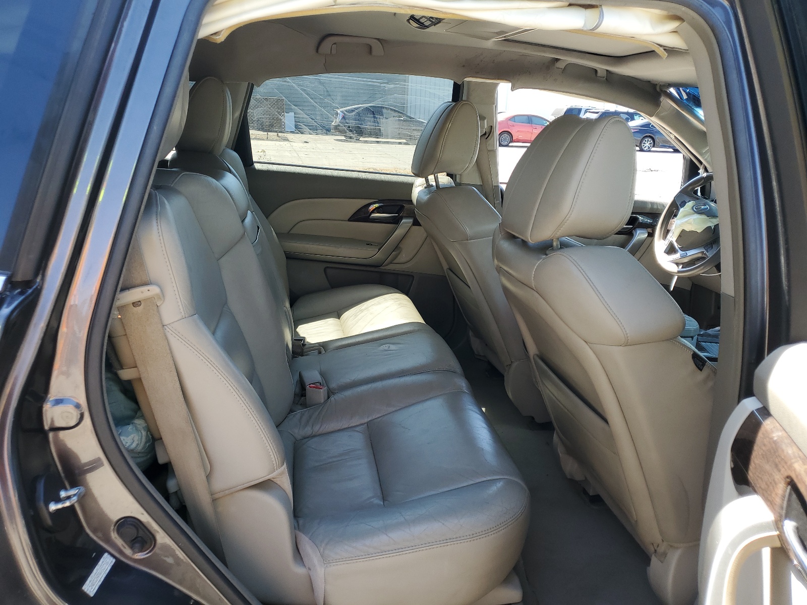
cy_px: 302
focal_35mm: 26
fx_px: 606
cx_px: 404
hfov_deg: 67.3
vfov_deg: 53.1
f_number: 1.5
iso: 50
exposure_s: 1/323
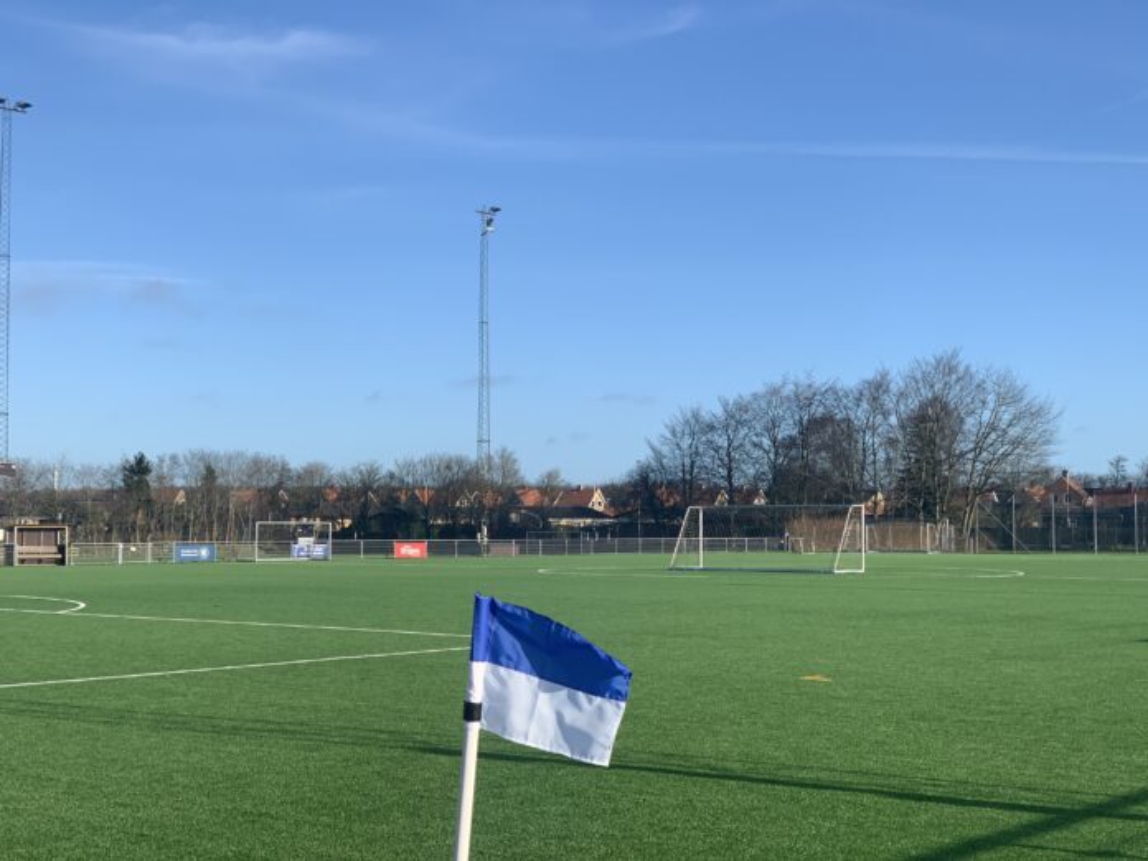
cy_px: 430
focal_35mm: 52
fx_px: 1725
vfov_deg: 28.0
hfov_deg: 36.8
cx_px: 574
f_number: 2.4
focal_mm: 6
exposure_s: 1/999
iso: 16
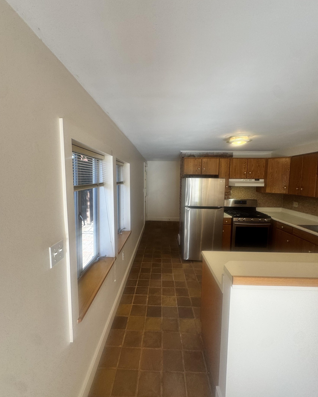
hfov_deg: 84.0
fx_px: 176
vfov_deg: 96.8
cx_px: 155
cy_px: 195
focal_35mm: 15
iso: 80
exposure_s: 1/99
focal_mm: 2.22
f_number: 2.2
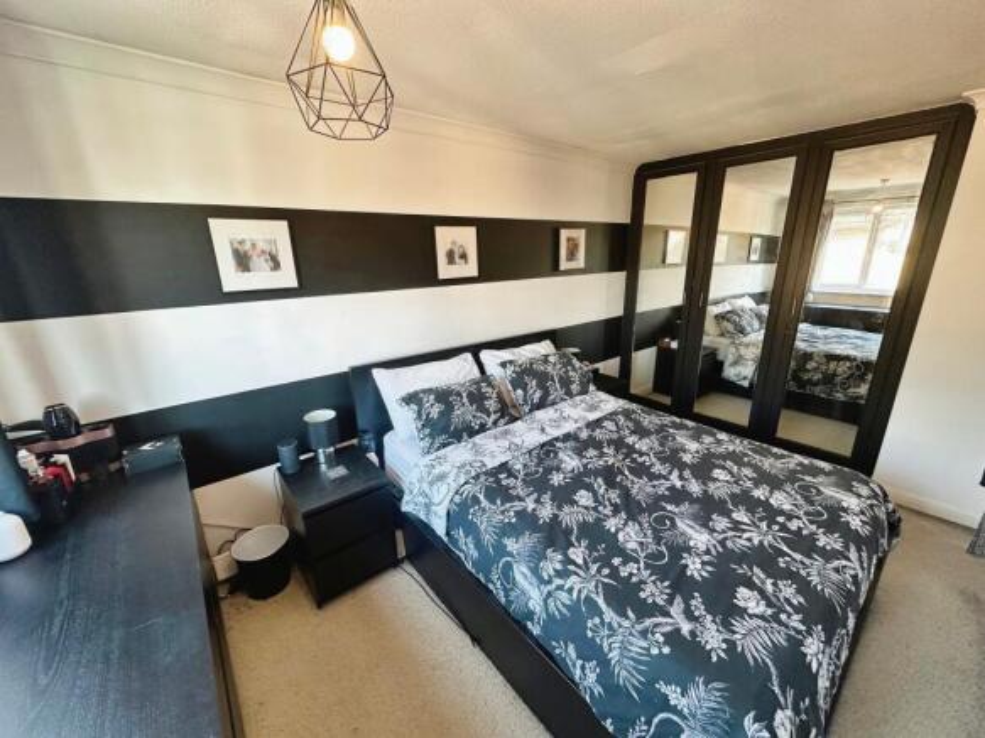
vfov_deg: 85.7
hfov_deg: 102.1
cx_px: 492
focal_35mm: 14
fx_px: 398
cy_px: 369
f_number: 2.2
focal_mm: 2.22
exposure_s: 1/50
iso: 160
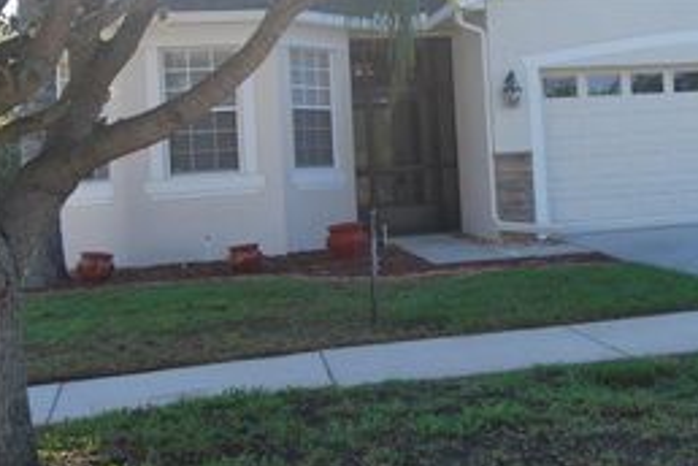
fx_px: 1241
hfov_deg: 30.8
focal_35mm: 64
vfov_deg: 21.1
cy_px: 122
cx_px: 530
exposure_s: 1/160
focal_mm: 22
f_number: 6.3
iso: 100
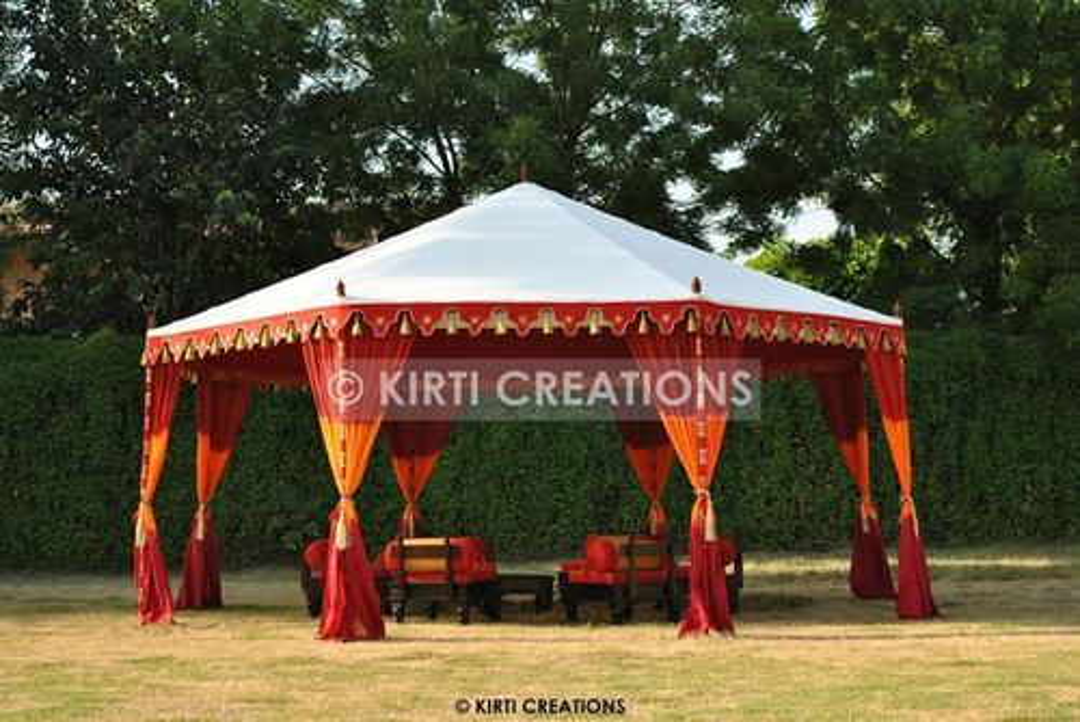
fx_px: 1711
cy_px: 361
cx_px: 540
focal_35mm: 57
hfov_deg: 35.0
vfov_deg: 23.8
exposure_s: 1/160
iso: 100
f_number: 6.3
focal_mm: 38
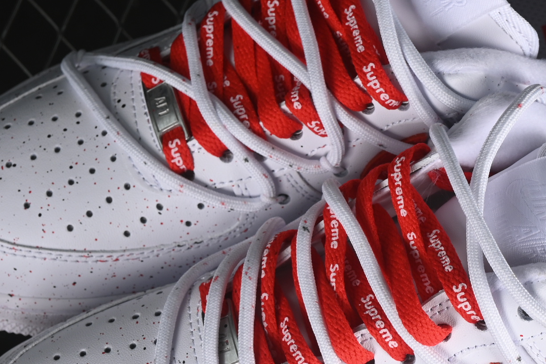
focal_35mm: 169
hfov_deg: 12.1
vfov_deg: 8.1
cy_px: 231
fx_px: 2563
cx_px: 383
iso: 160
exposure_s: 1/80
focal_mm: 50
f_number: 8
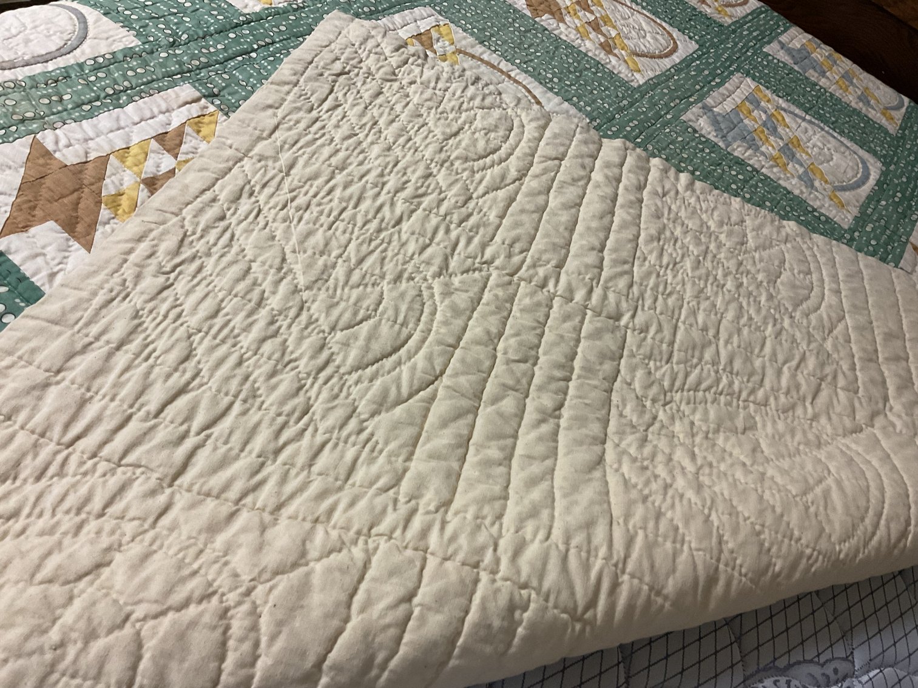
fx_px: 769
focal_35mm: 29
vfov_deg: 48.2
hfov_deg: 61.7
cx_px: 459
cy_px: 344
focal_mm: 3
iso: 100
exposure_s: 1/60
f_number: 1.8
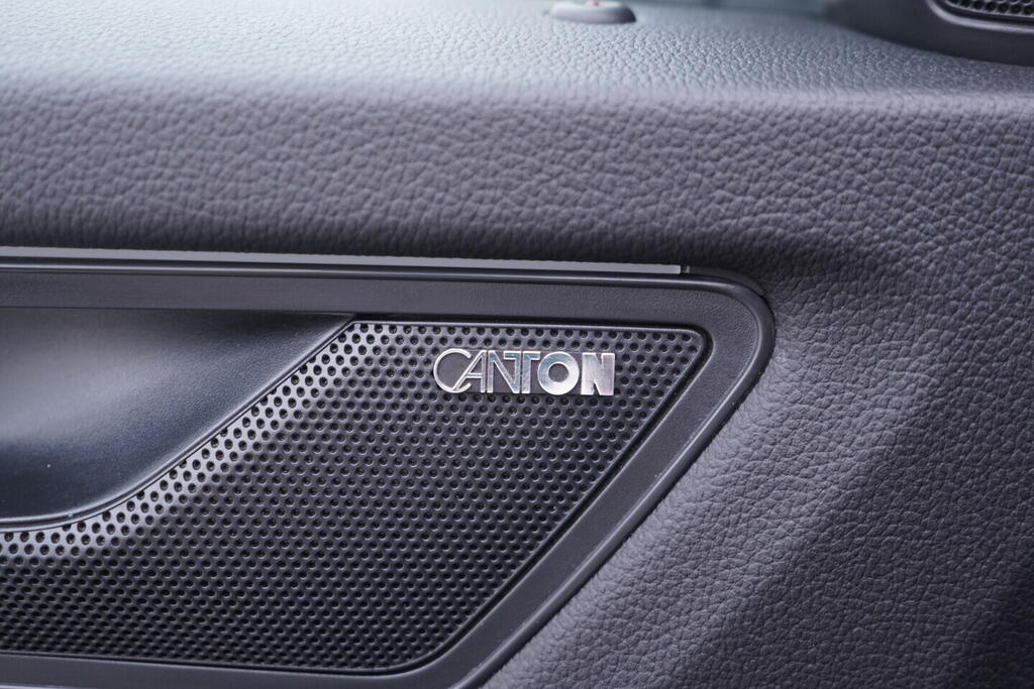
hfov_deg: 53.1
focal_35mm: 36
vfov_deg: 36.9
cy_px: 344
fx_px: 1034
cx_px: 517
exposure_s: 1/40
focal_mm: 24
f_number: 2.8
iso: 200
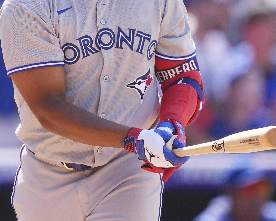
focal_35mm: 1500
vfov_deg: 1.0
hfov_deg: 1.3
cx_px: 125
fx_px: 12254
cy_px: 105
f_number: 4
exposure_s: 1/1600
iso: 400
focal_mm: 600
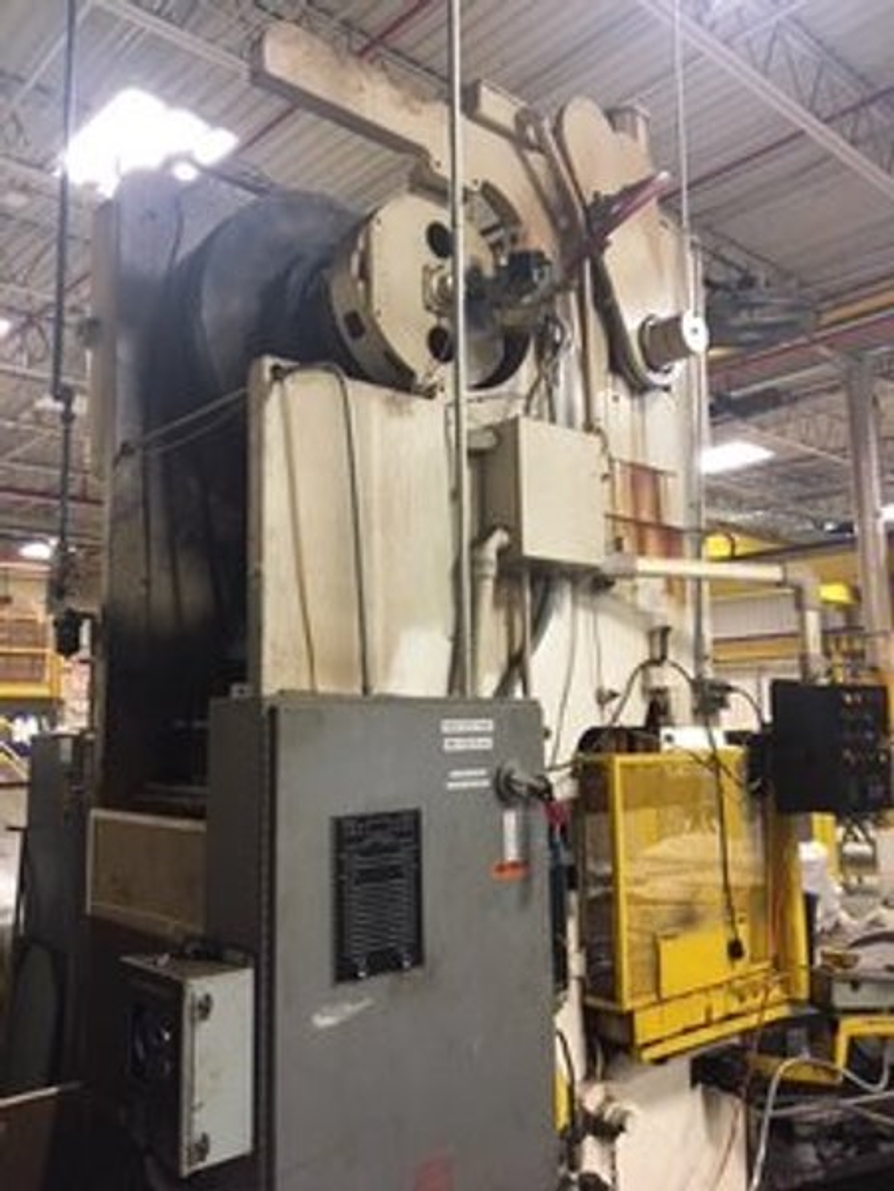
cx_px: 447
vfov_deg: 61.7
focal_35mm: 29
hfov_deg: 48.2
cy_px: 596
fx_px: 999
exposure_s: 1/30
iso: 125
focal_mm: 4.15
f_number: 2.2
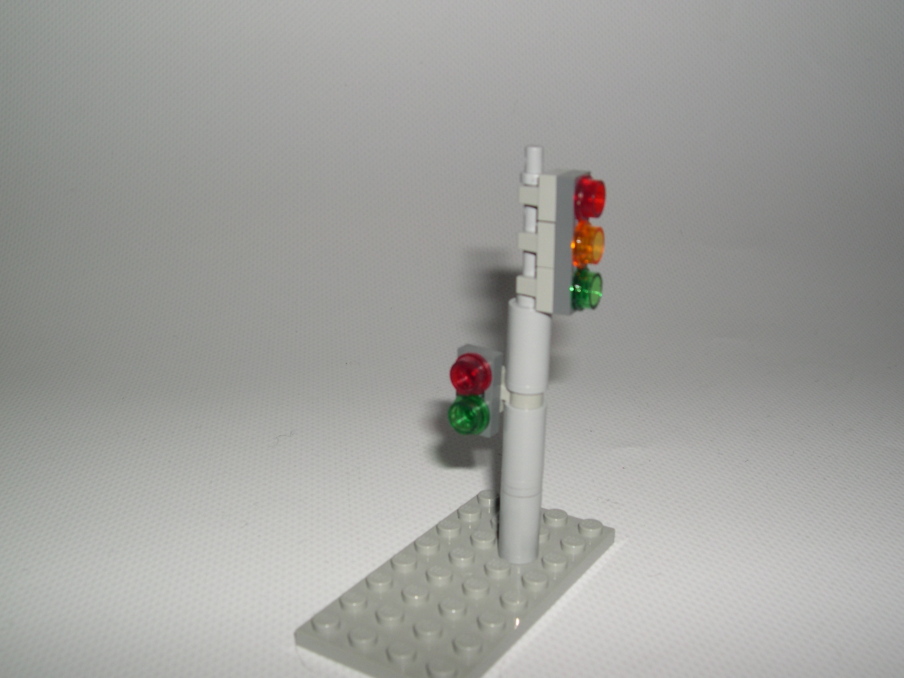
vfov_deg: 36.8
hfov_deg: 47.9
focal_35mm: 39
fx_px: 1018
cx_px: 442
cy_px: 339
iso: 100
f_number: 7.6
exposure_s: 1/60
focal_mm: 8
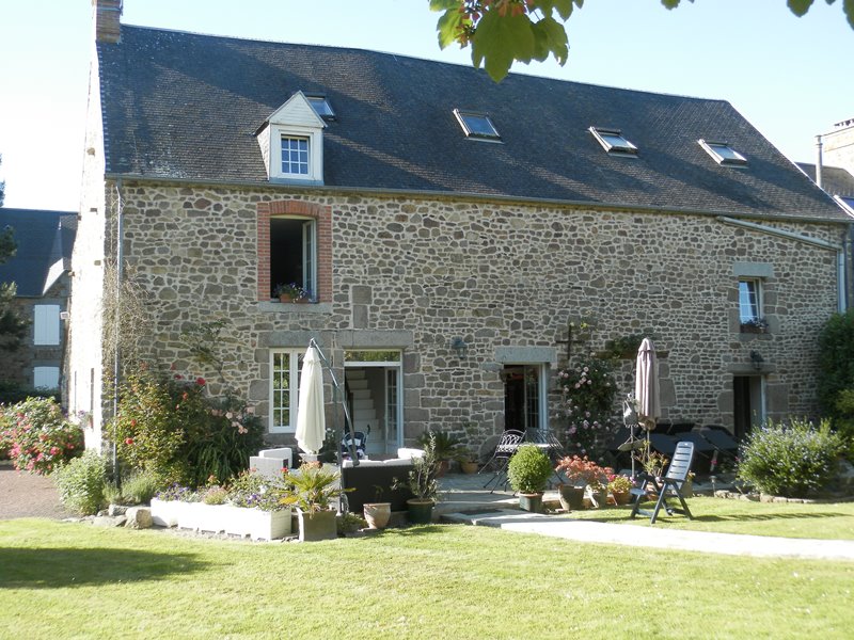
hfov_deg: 46.8
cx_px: 427
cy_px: 320
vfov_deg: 36.0
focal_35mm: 40
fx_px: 987
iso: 80
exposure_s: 1/160
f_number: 3.5
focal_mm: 7.2
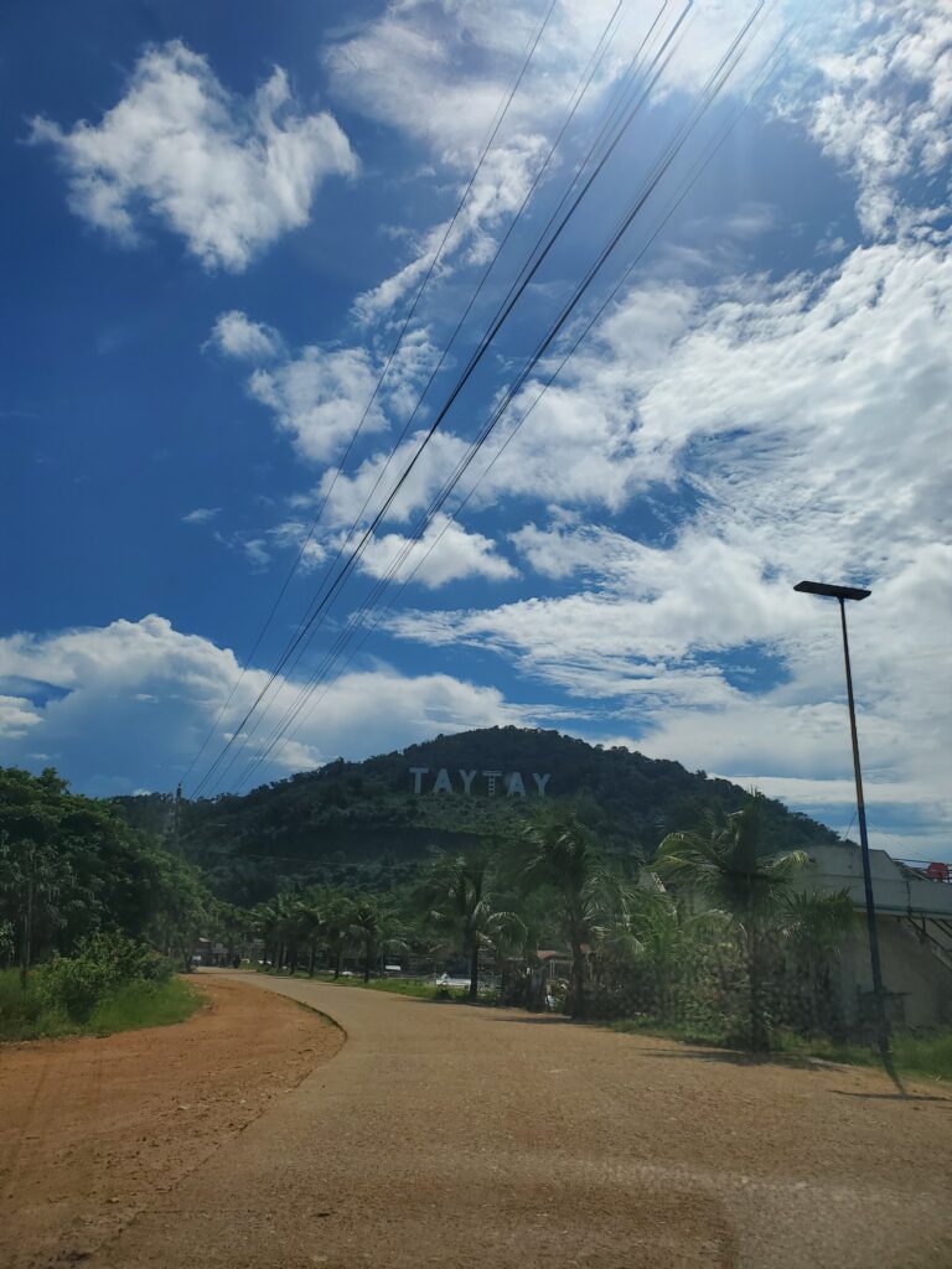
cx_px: 476
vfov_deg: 67.3
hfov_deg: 53.1
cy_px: 634
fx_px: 953
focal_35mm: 26
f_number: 2.4
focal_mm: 4.3
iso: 50
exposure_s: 1/6498
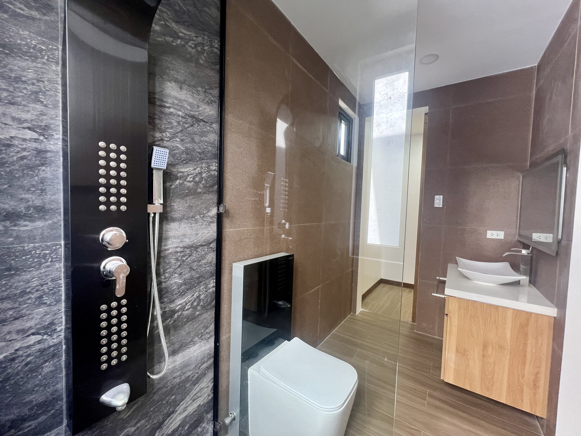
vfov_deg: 89.9
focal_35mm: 13
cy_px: 218
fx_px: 218
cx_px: 290
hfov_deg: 106.2
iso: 250
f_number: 1.8
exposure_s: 1/60
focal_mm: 1.57
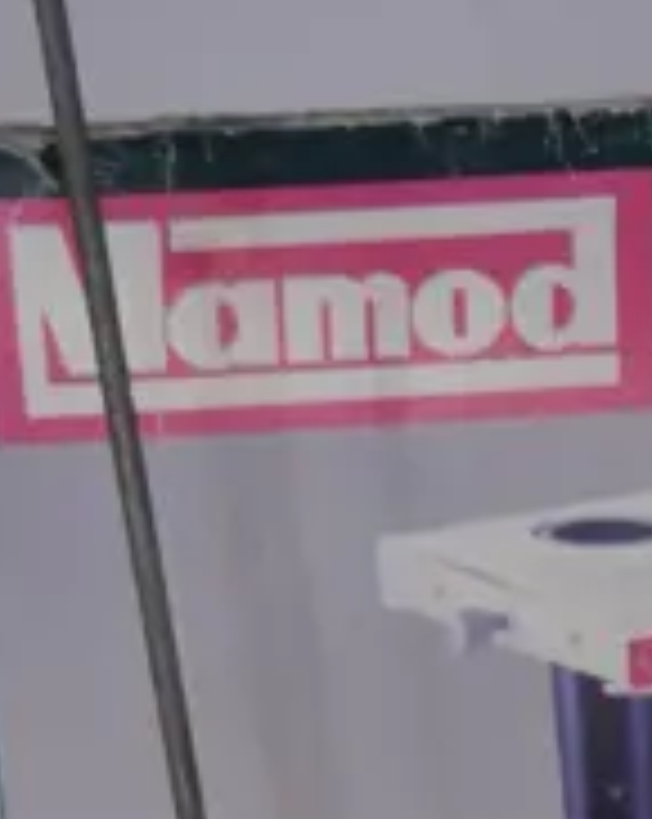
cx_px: 1176
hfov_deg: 9.5
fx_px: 3724
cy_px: 1890
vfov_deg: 10.9
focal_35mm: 154
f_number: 3.5
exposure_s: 1/60
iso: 400
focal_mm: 14
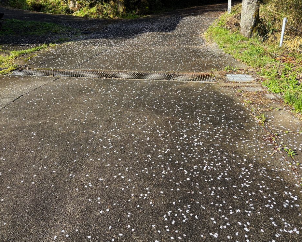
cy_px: 121
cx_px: 155
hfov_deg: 62.2
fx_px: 250
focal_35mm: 28
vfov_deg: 51.5
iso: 50
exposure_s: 1/973
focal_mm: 5.96
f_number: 1.6
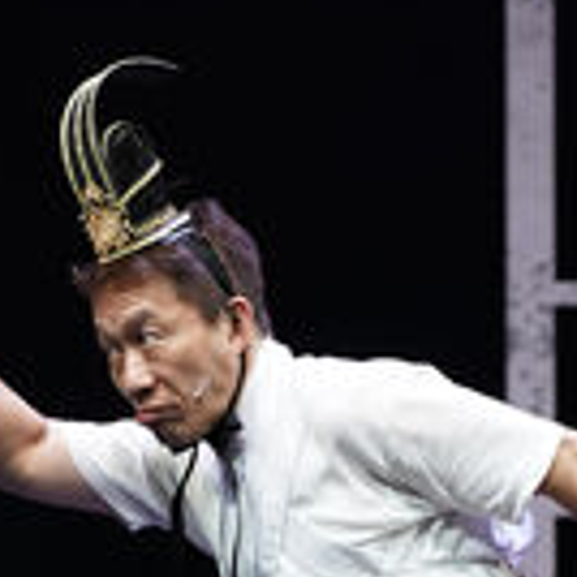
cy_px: 594
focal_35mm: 521
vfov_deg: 3.4
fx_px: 9825
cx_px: -357
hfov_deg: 3.3
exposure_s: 1/125
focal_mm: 137
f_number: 4
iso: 1000
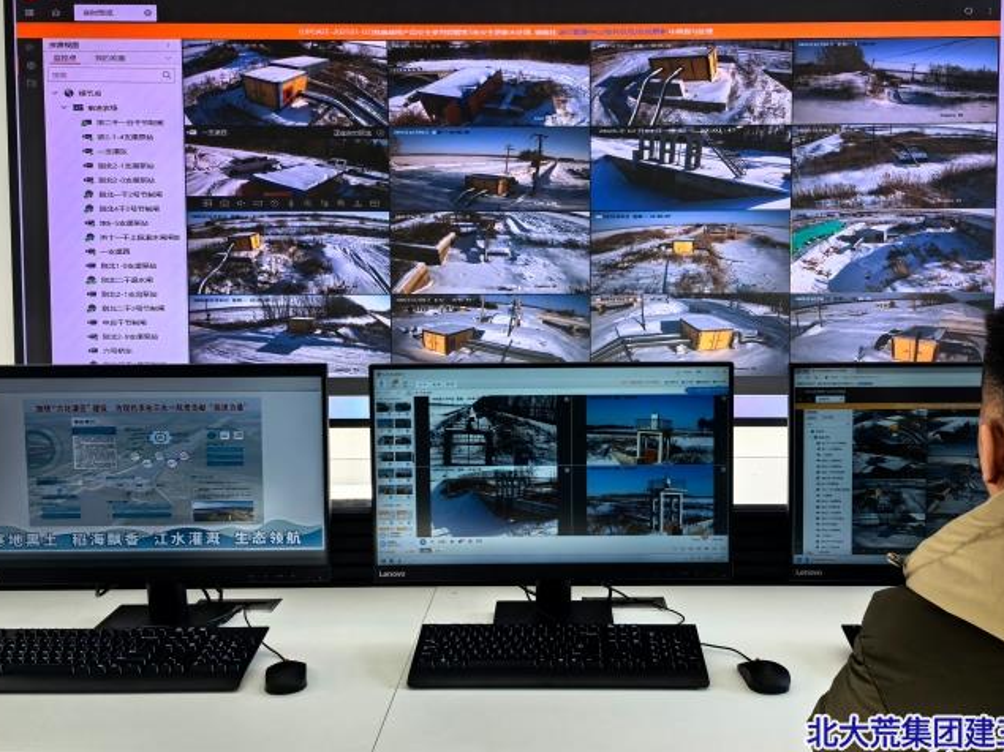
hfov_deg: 53.8
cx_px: 561
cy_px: 318
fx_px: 986
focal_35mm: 34
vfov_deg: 41.7
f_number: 4
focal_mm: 5.75
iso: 64
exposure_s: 1/100
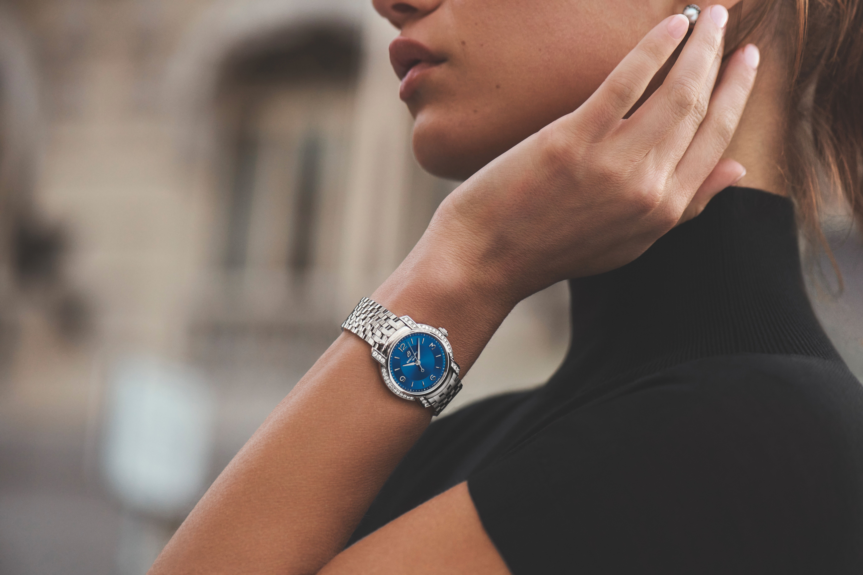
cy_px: 288
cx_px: 432
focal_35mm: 105
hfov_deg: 19.5
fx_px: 2517
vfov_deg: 13.0
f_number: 5
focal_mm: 105
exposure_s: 1/320
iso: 1250
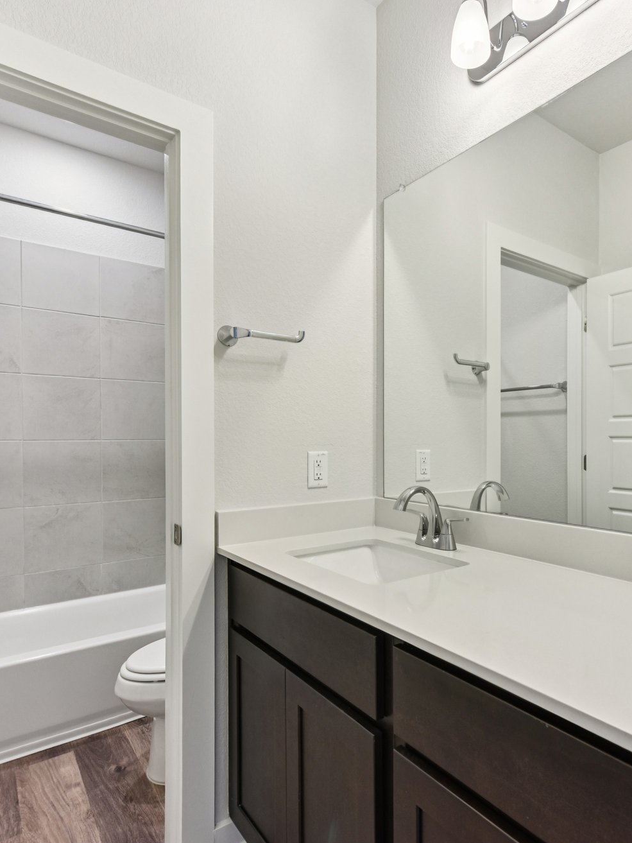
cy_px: 438
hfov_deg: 62.7
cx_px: 389
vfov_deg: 79.0
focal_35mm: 21
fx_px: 511
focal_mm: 14
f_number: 8
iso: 400
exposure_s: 1/25
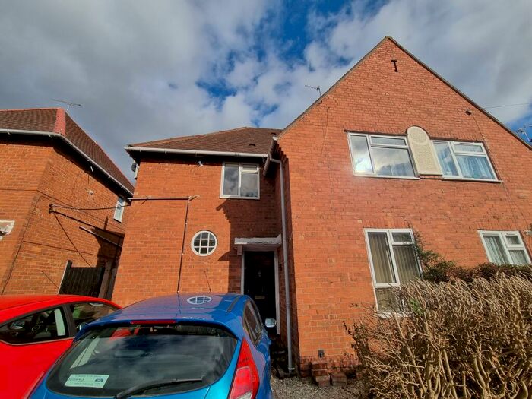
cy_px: 200
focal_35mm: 13
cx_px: 266
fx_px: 200
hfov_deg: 106.2
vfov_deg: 89.9
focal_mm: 2.2
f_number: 2.2
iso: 50
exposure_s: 1/1964
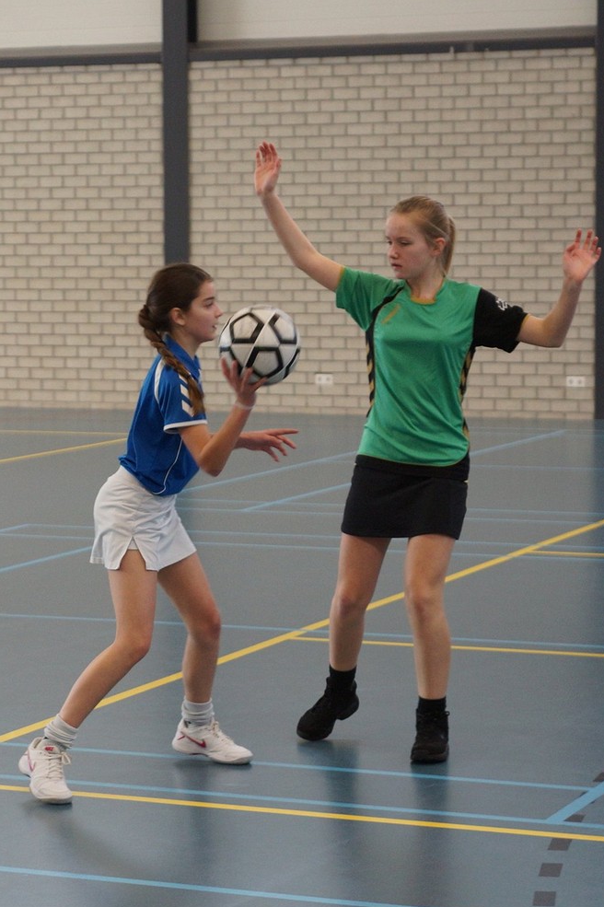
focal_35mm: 78
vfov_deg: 26.0
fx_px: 1964
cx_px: 312
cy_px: 471
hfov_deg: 17.5
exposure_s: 1/250
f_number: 3.2
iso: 800
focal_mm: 50
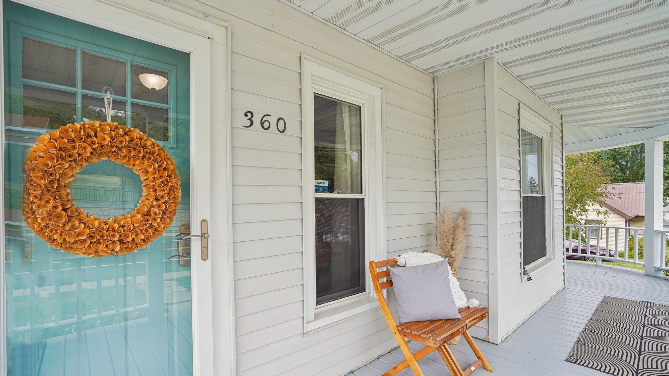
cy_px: 198
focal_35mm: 17
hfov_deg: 95.9
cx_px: 338
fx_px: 302
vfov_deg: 63.9
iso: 100
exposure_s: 1/80
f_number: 8
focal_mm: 16
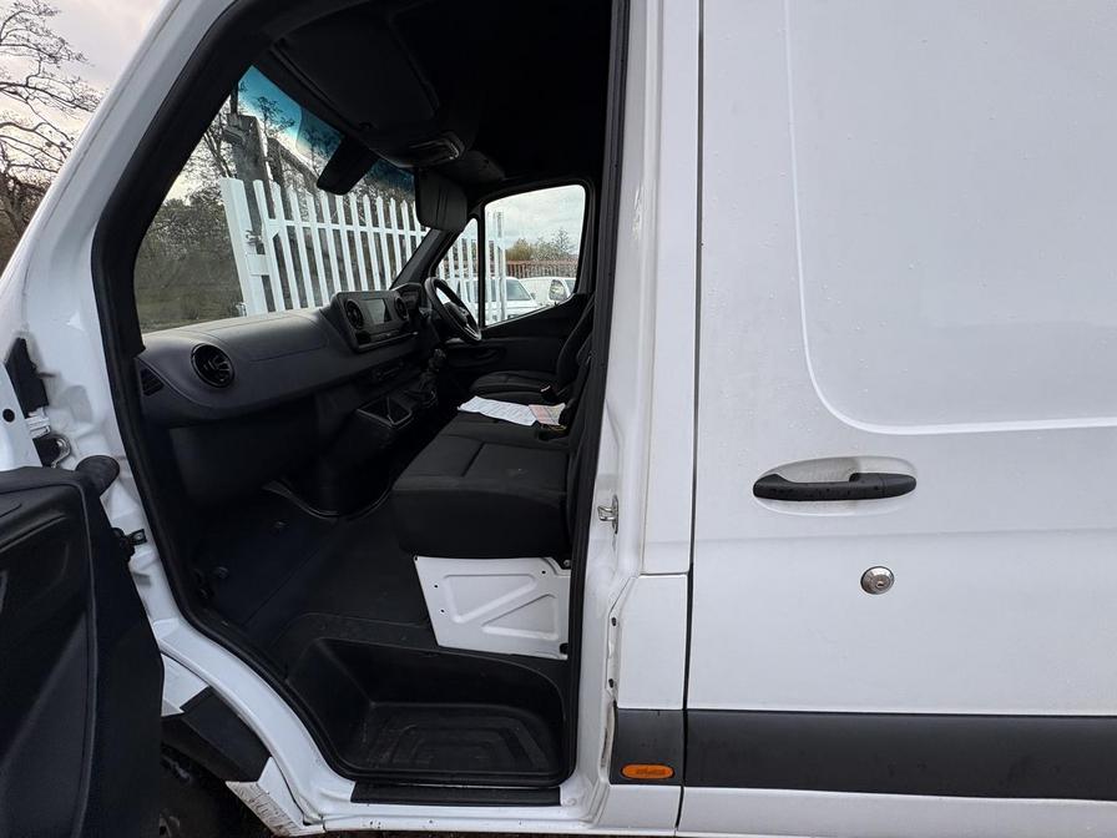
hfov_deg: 102.1
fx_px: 452
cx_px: 558
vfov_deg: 85.7
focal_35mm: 14
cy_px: 419
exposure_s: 1/137
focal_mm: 2.22
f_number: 2.2
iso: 40
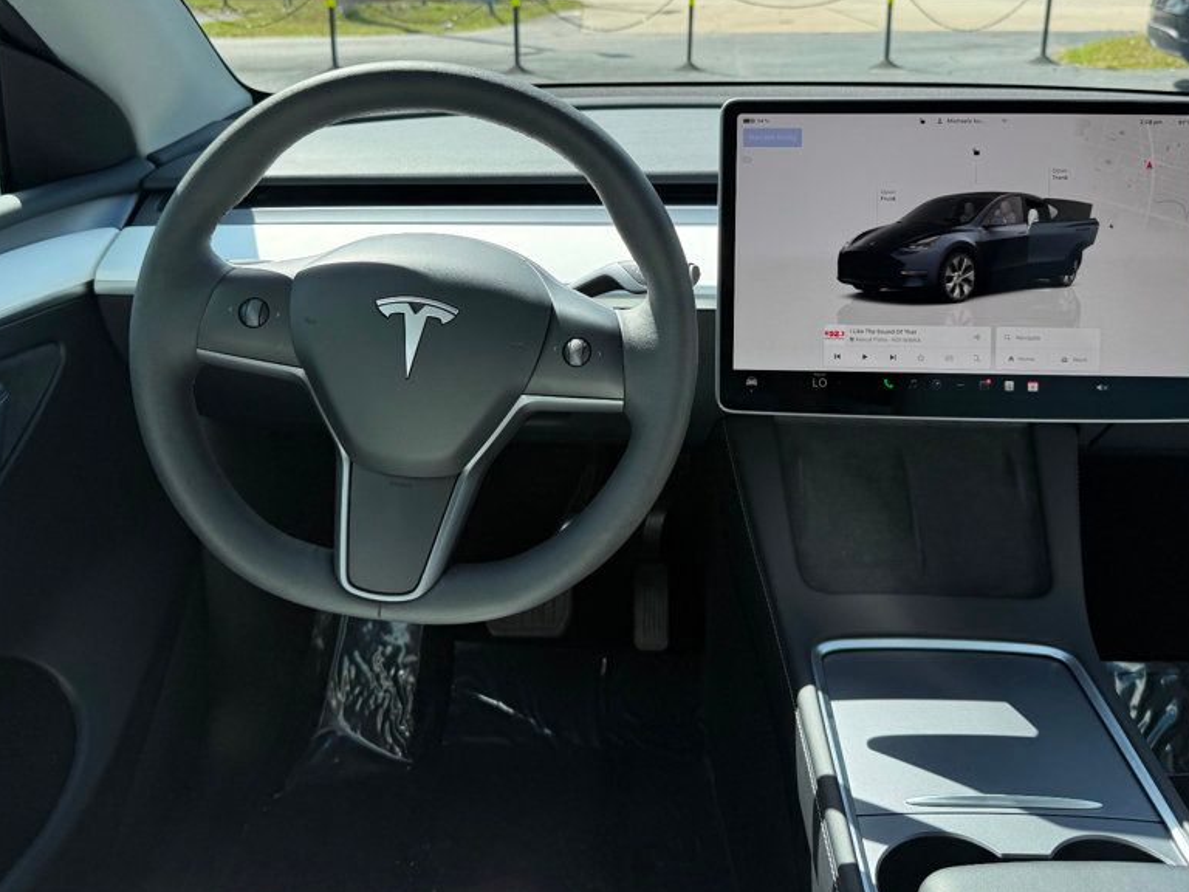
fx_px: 1099
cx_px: 630
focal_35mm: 32
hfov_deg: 56.8
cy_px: 316
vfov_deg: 43.7
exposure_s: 1/1553
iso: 80
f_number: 1.78
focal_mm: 6.76
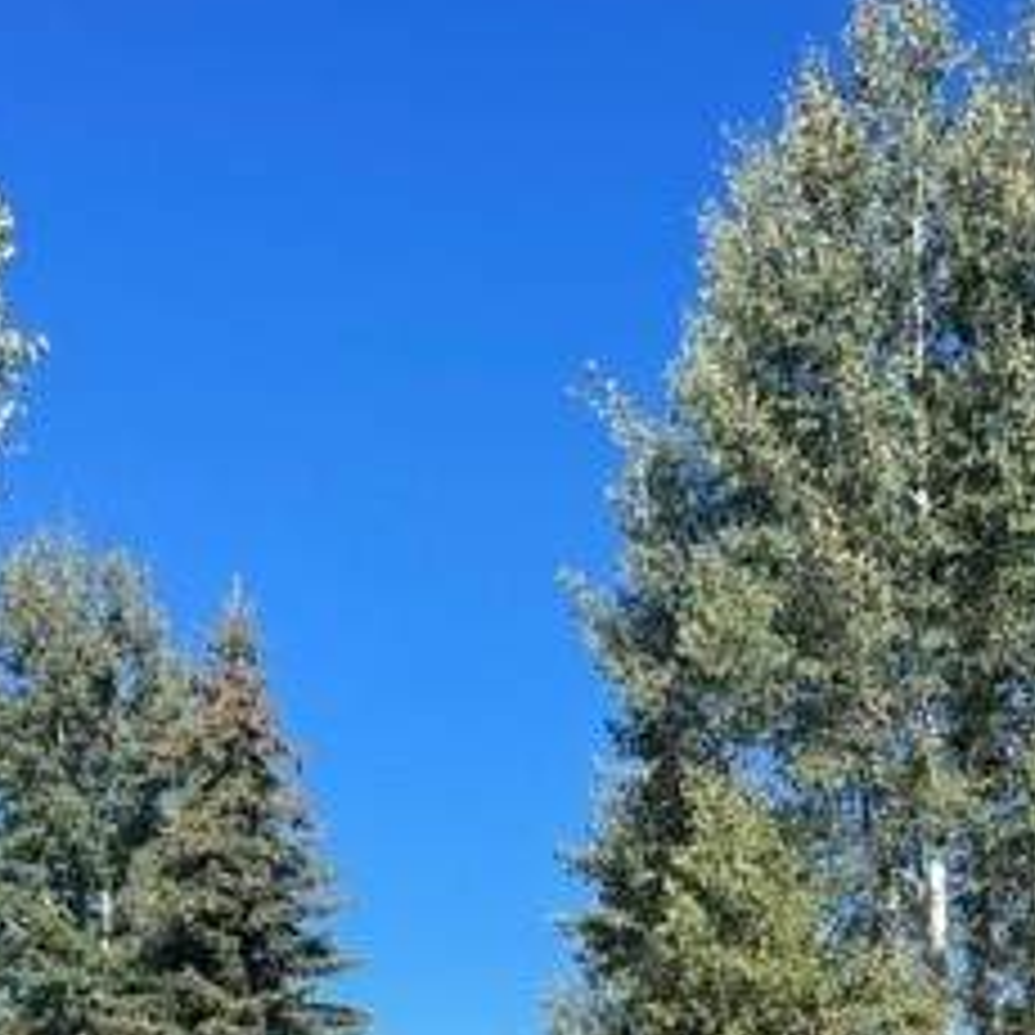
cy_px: 1184
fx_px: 2165
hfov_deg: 26.7
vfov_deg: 24.7
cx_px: 698
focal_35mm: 64
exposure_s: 1/2132
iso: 32
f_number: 1.6
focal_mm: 4.2
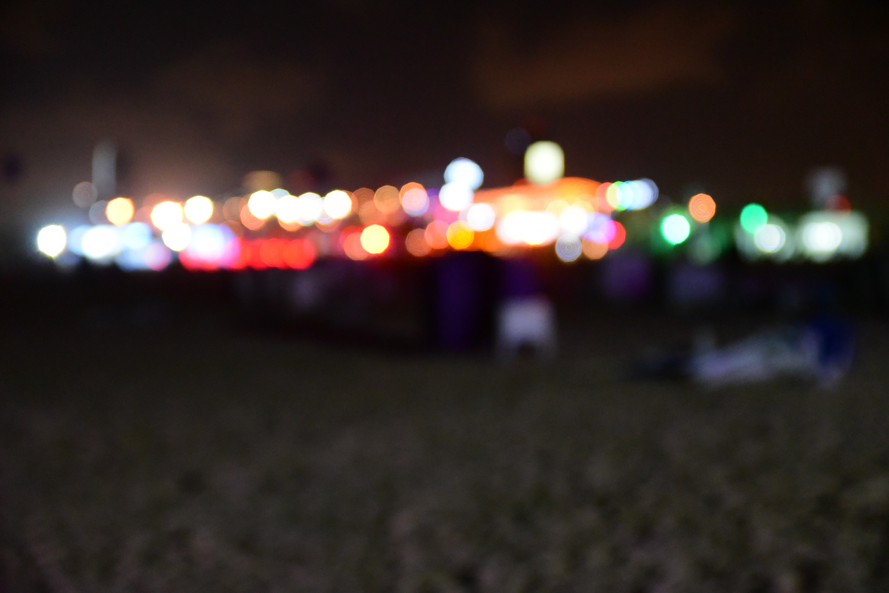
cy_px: 296
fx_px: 1186
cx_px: 444
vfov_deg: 28.1
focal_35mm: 48
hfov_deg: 41.1
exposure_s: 1/100
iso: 10000
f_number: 2.8
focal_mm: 48
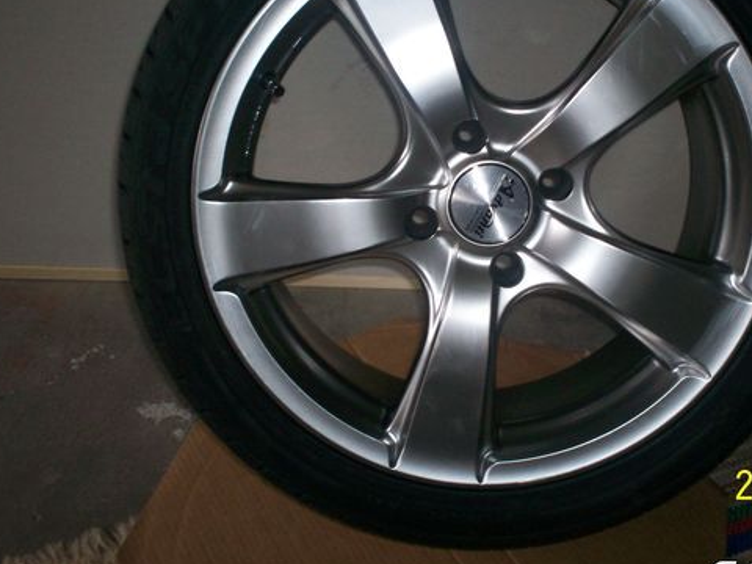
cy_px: 208
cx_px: 478
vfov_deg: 30.1
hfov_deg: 39.4
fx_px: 1043
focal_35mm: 48
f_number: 4.5
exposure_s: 1/60
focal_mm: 6
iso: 140
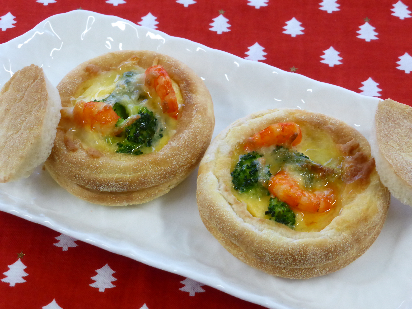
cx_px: 206
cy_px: 154
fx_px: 893
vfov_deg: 19.6
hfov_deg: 26.0
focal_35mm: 75
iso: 400
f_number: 5
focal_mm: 13.3
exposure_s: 1/30
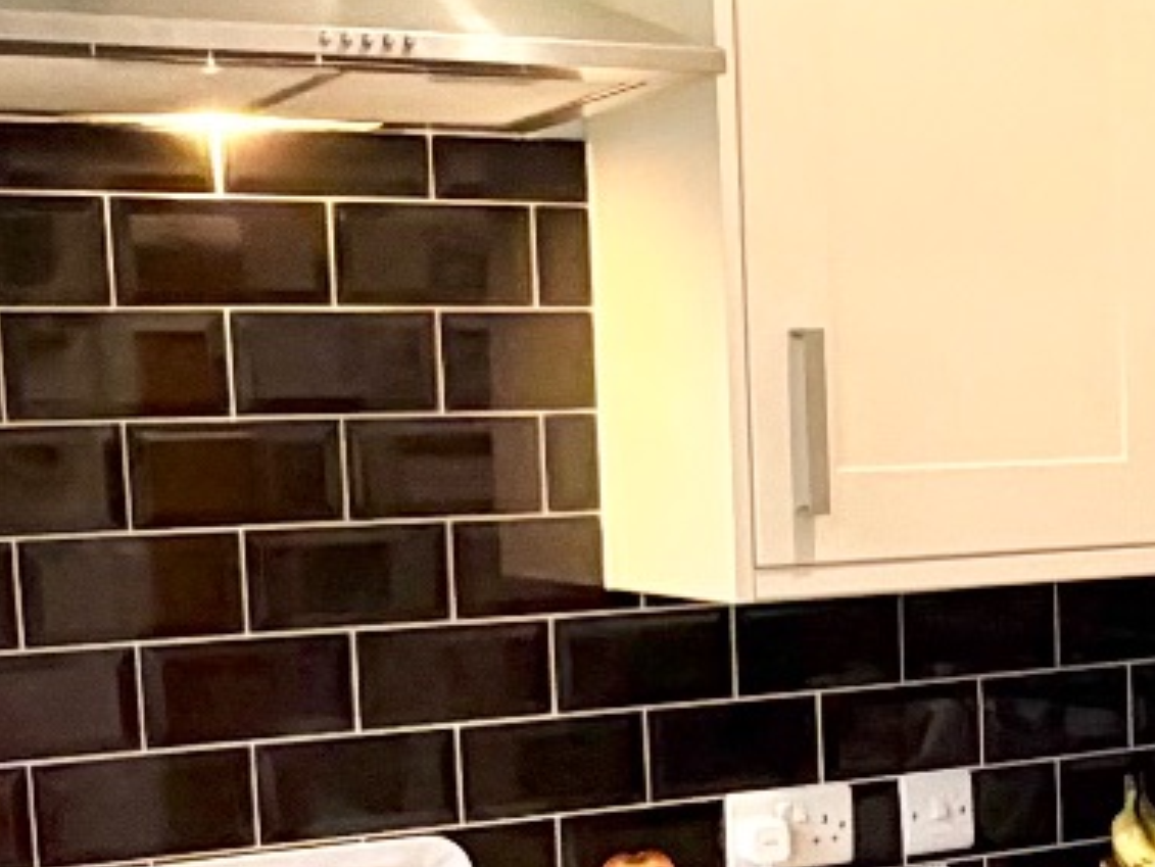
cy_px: 744
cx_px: 1023
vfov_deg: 19.1
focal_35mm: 76
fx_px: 2537
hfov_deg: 24.9
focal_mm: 2.22
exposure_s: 1/50
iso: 320
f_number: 2.2
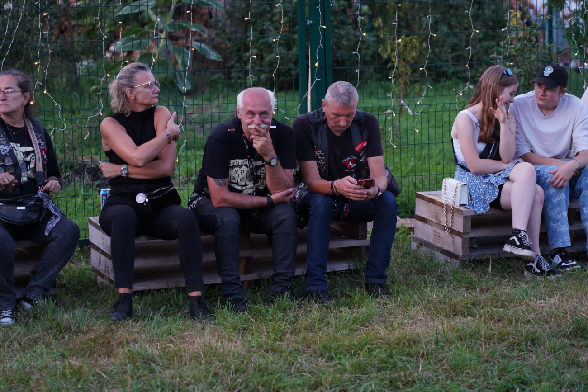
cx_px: 294
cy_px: 196
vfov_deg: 13.0
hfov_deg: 19.5
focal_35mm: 105
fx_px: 1715
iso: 800
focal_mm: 105
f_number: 4
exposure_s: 1/100
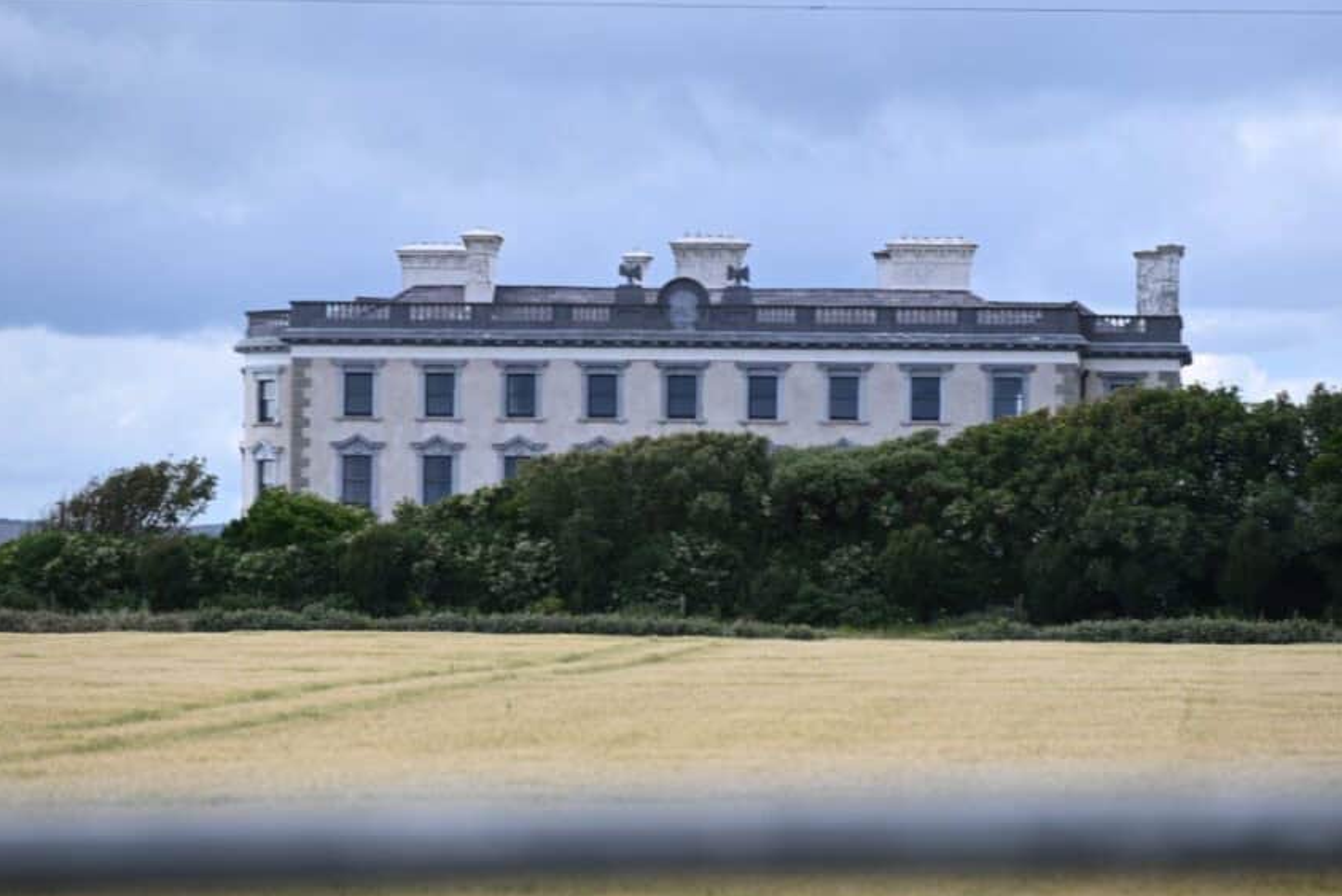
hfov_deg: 8.5
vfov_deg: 5.7
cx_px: 657
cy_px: 412
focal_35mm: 243
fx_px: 9063
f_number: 6.3
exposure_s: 1/200
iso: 100
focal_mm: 200
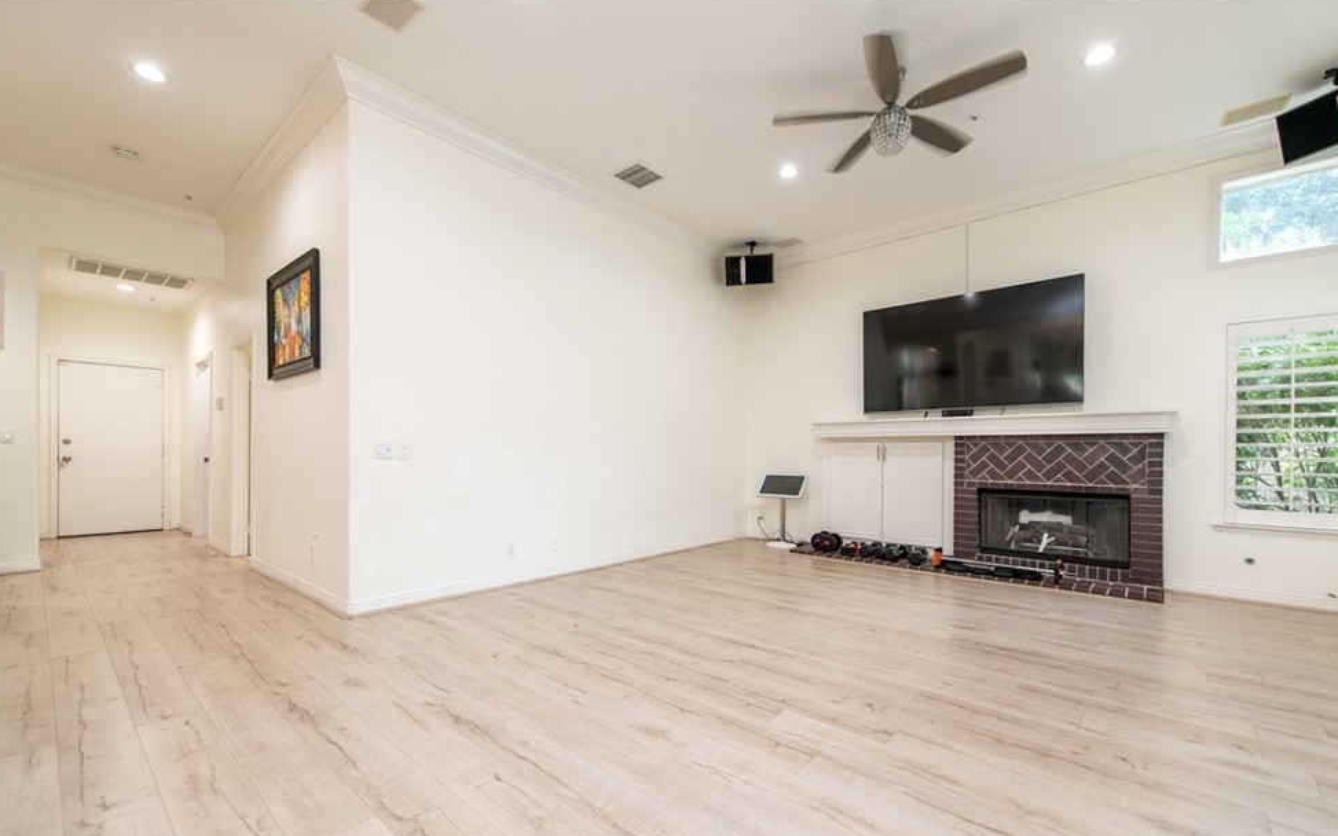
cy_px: 461
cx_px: 689
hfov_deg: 101.4
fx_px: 547
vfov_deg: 74.6
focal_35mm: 15
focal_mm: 14
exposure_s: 1/60
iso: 400
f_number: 4
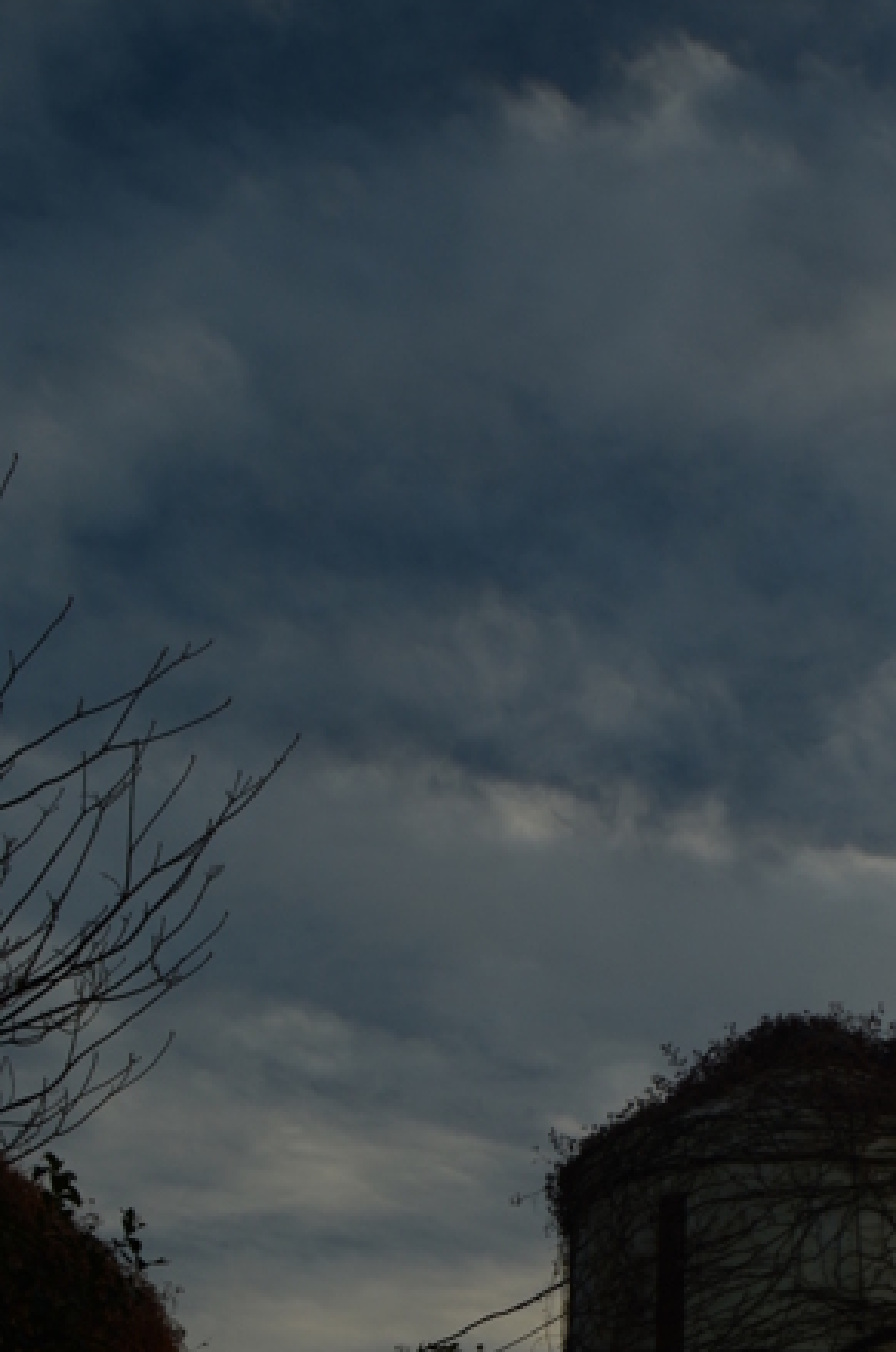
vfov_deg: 28.1
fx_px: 2623
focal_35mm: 70
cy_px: 1155
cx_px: 955
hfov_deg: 18.7
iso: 100
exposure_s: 1/100
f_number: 8
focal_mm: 20
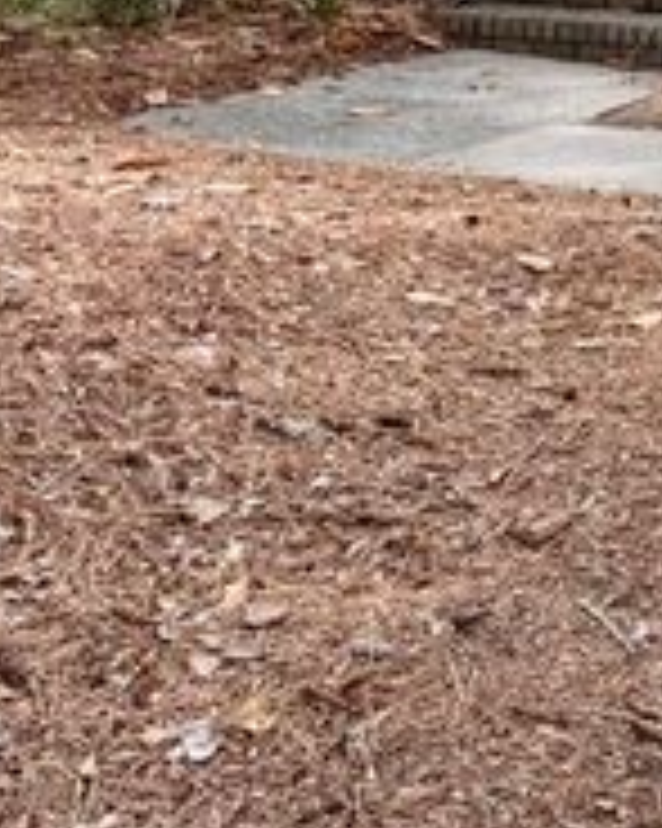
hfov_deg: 16.9
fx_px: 2083
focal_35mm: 85
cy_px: -394
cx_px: 887
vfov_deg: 19.7
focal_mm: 6.76
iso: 80
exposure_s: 1/567
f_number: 1.78
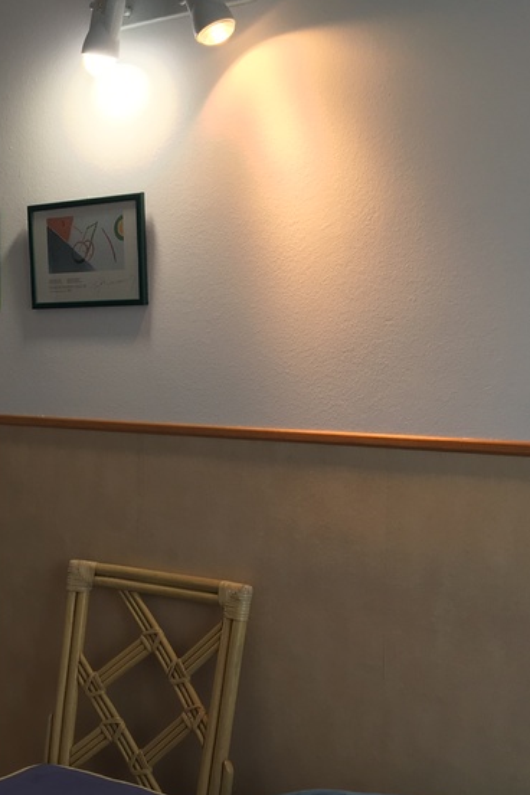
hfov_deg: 22.9
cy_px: 438
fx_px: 1237
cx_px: -36
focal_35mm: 56
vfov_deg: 35.6
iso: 25
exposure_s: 1/50
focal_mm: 4.15
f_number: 2.2
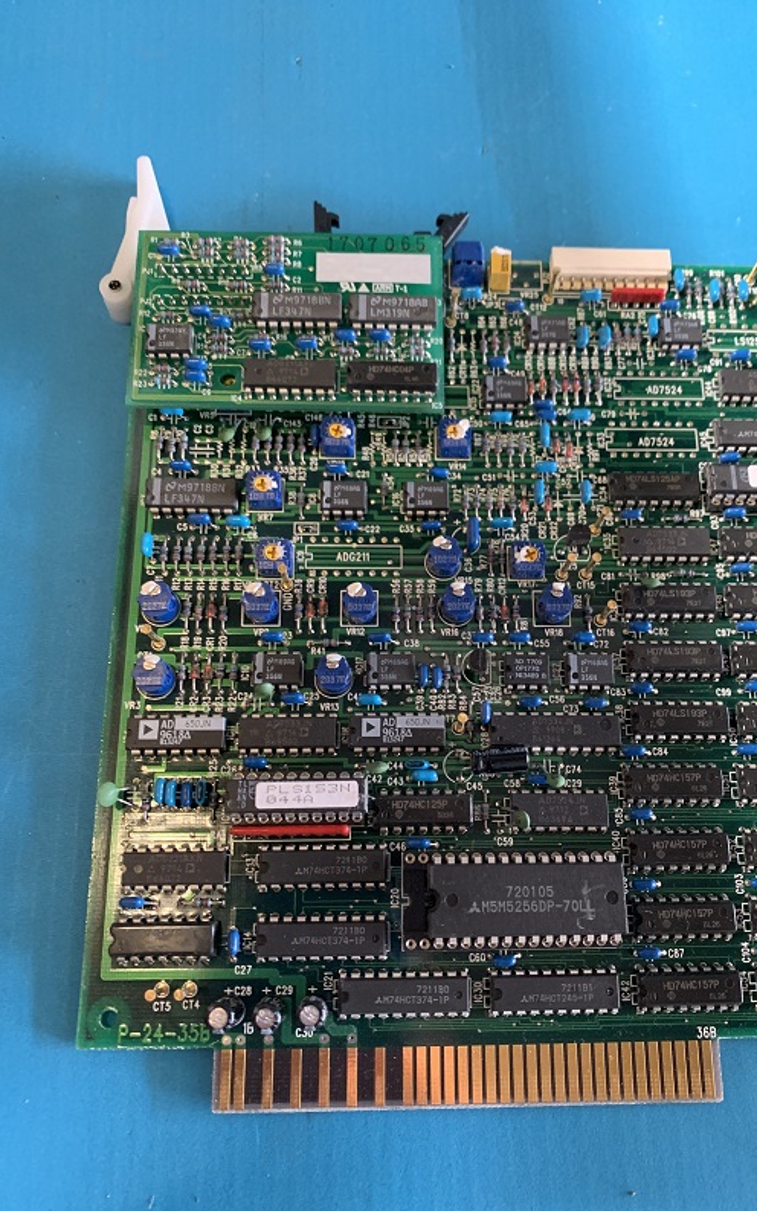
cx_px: 428
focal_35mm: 28
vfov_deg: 66.5
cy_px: 603
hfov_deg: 44.4
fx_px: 925
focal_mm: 4.25
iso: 400
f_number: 1.8
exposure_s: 1/60
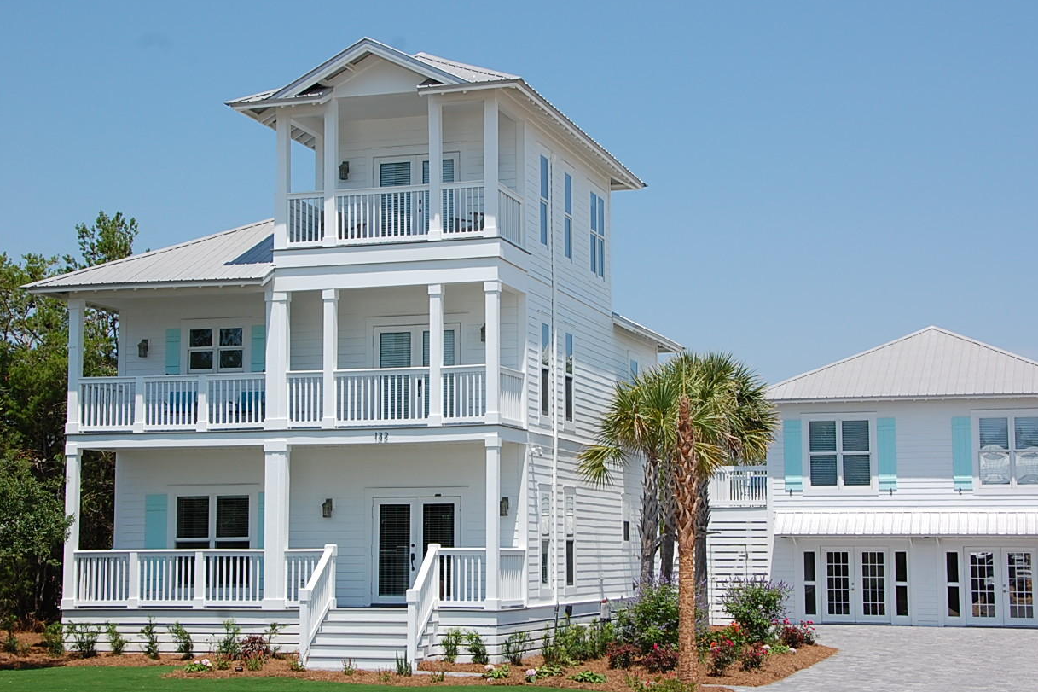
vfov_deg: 21.6
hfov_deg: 31.9
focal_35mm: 63
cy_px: 360
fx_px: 1816
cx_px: 515
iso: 200
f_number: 10
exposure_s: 1/400
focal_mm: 34
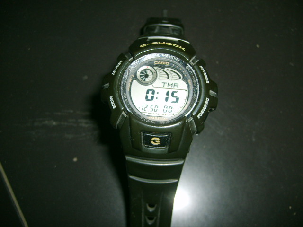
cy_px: 114
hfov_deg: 52.6
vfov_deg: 40.7
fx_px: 306
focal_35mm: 35
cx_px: 152
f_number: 2.8
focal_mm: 5.8
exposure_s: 1/30
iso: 100
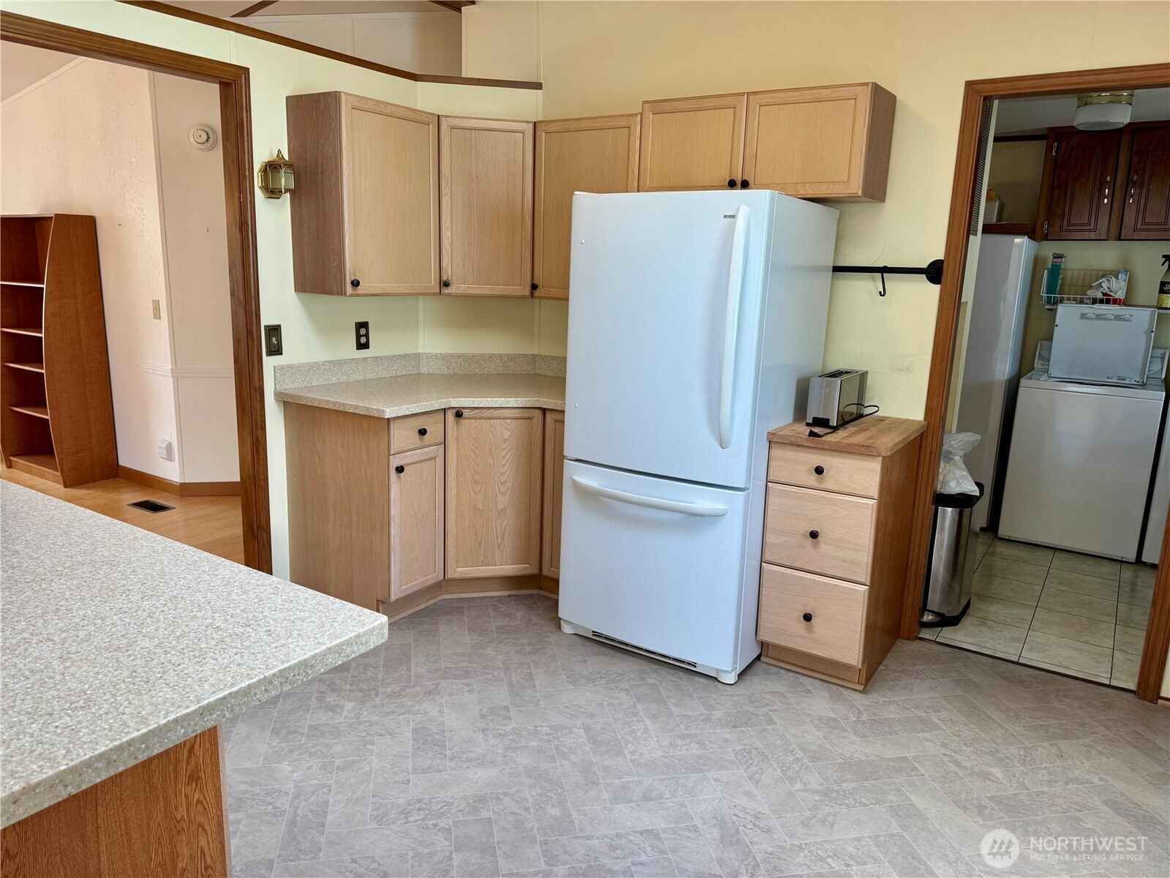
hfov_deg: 71.6
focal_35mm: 24
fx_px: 811
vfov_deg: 56.8
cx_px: 585
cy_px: 439
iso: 80
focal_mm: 6.76
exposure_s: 1/120
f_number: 1.78
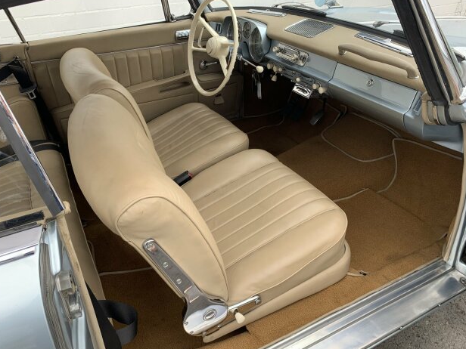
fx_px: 363
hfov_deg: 65.3
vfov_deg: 51.4
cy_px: 173
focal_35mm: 27
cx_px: 231
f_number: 1.8
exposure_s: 1/348
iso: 25
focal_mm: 4.25
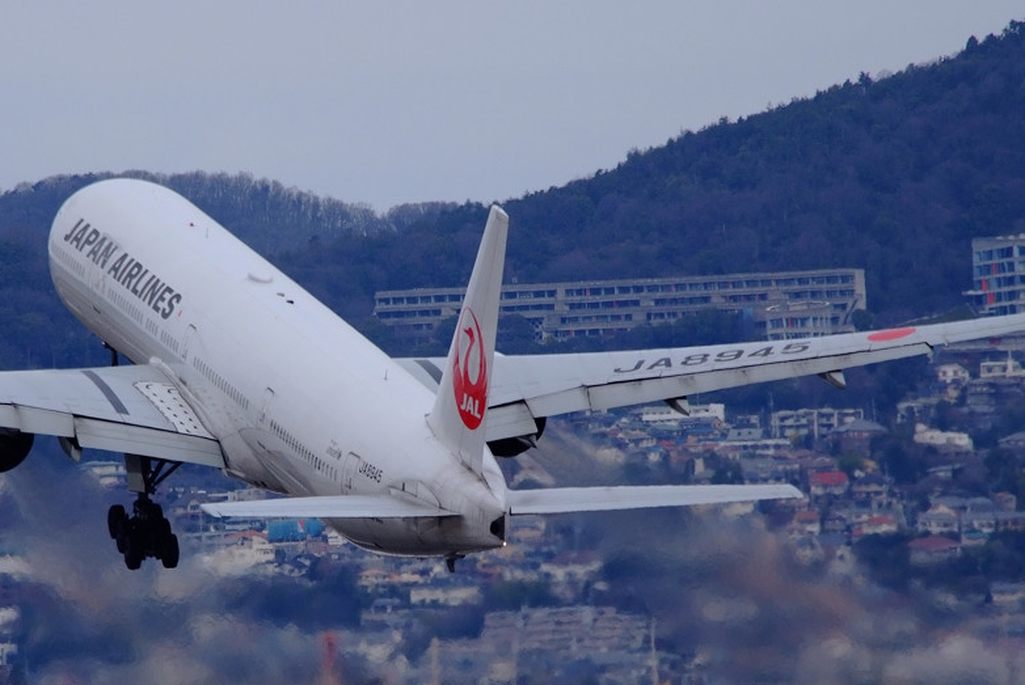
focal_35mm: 707
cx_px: 371
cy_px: 405
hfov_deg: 2.9
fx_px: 20148
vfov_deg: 1.9
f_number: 5.6
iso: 500
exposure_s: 1/3200
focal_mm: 360
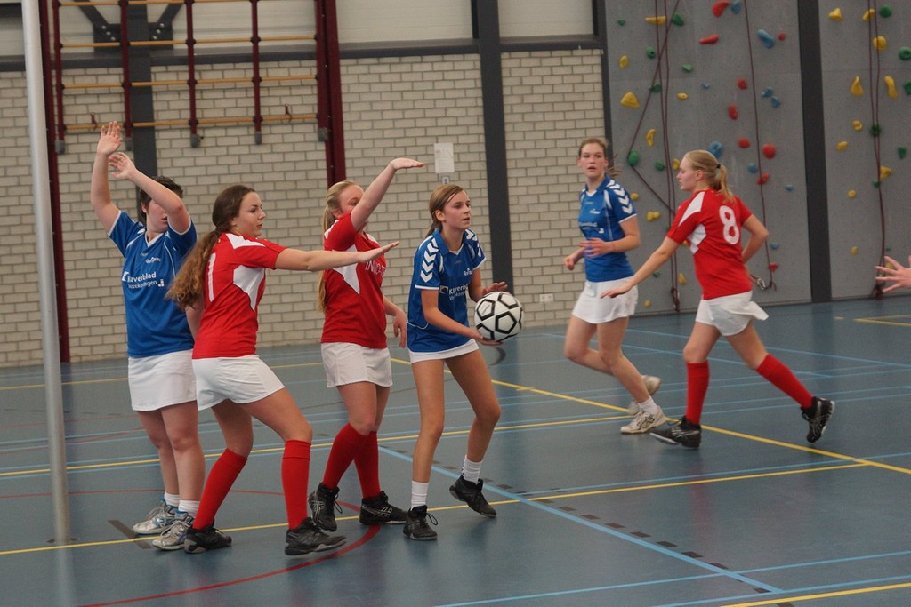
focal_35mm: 75
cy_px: 304
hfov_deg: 27.0
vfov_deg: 18.2
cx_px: 456
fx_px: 1898
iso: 800
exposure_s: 1/250
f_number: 2.8
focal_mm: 50
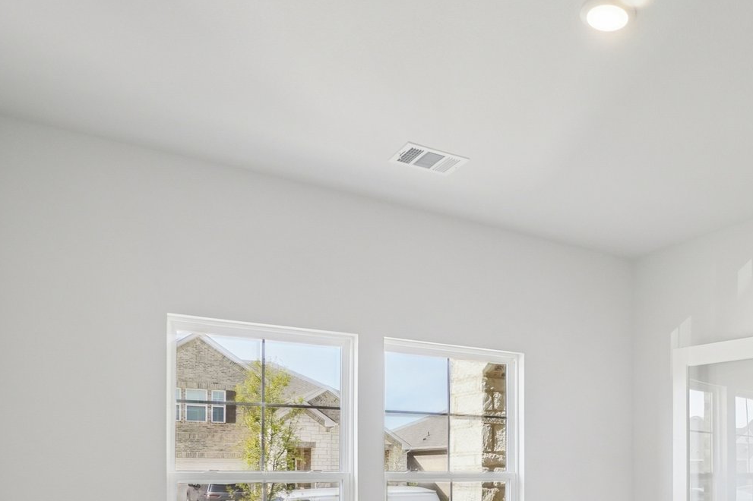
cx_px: 588
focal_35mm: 31
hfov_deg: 56.5
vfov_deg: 39.2
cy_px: 454
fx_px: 648
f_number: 8
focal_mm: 10
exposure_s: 1/80
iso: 400
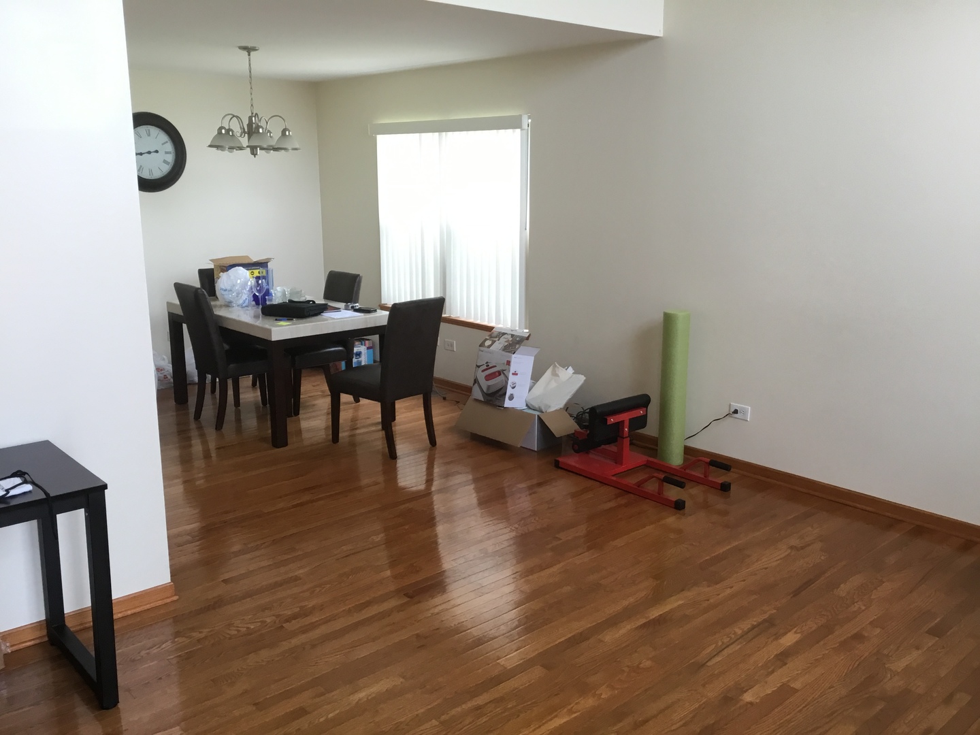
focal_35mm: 31
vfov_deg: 45.4
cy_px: 368
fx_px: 878
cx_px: 490
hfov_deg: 58.4
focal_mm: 3.3
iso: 25
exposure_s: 1/30
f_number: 2.4
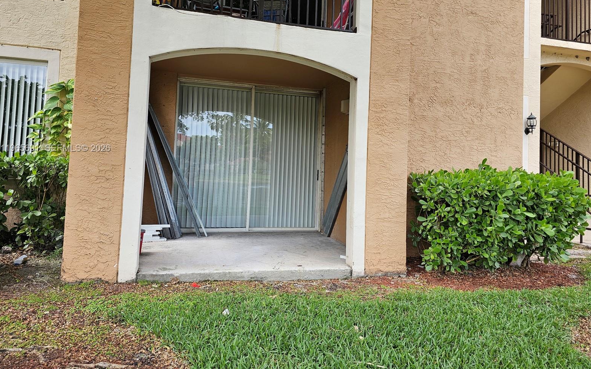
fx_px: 403
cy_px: 149
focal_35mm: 25
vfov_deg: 49.0
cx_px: 296
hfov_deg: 72.5
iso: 20
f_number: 1.7
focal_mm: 6.3
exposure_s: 1/212
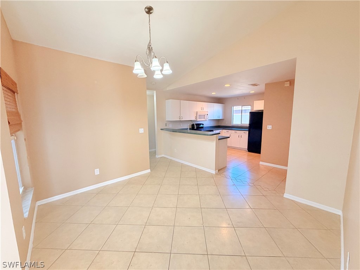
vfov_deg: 85.7
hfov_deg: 102.1
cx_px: 180
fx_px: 146
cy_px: 135
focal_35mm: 14
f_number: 2.2
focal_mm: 2.22
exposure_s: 1/120
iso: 250
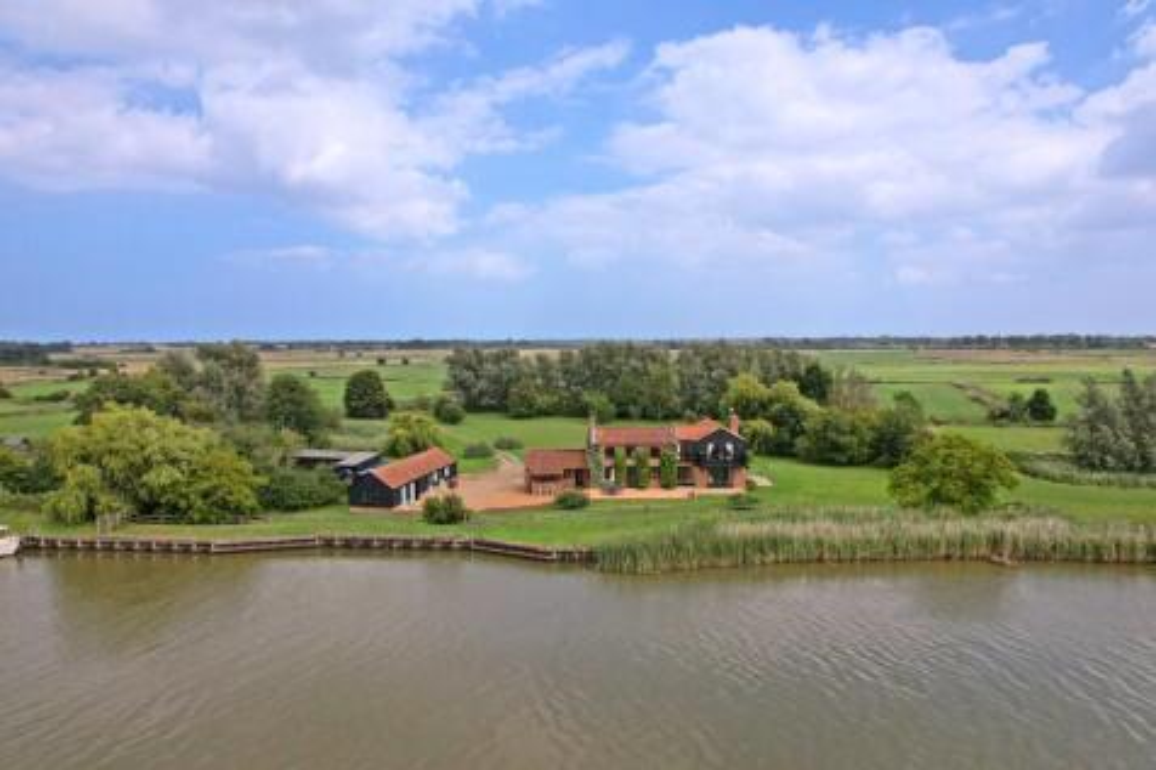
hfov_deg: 78.6
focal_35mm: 22
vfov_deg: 57.2
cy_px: 385
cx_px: 578
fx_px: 706
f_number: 2.8
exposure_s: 1/180
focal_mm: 8.38
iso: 110
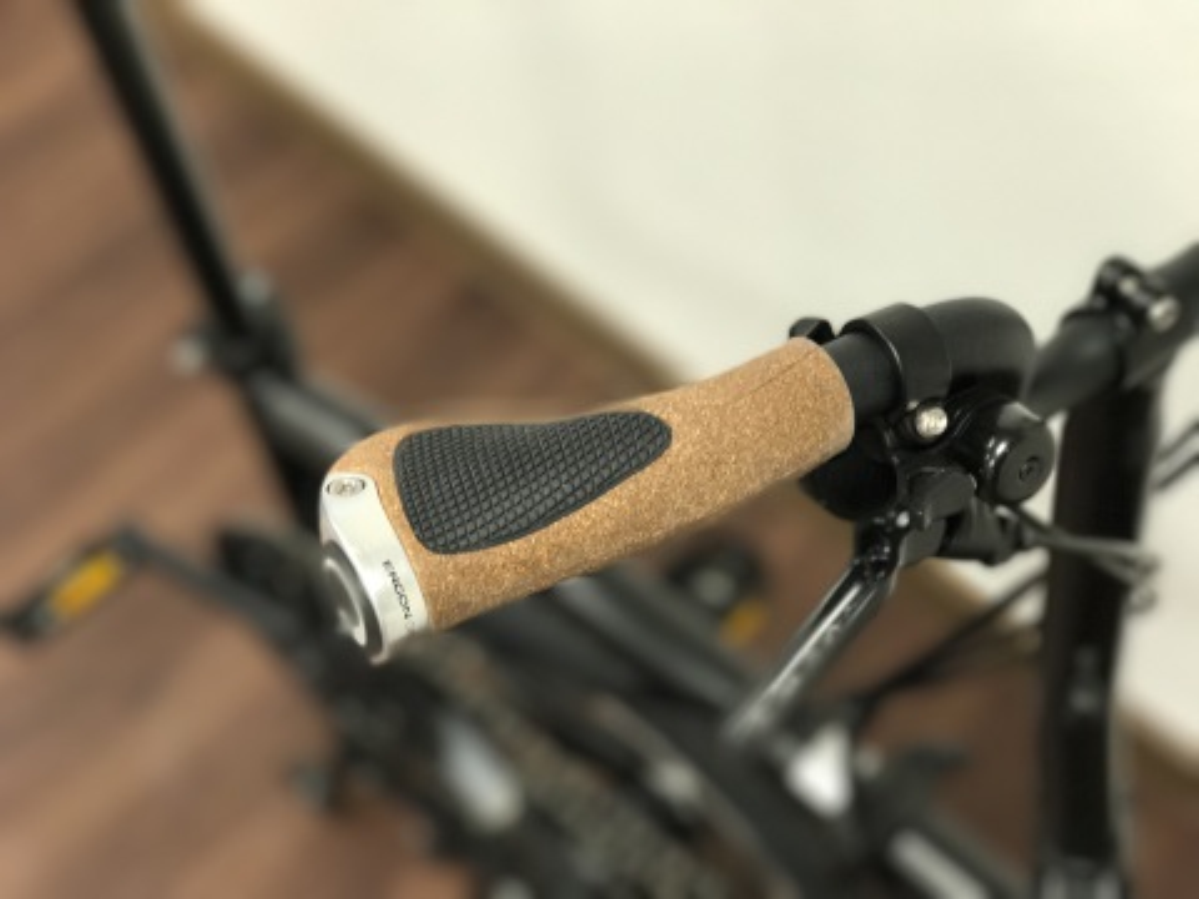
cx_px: 600
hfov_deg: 33.8
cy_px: 450
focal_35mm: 57
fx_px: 1974
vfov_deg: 25.7
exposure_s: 1/50
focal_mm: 6.6
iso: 160
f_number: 2.8
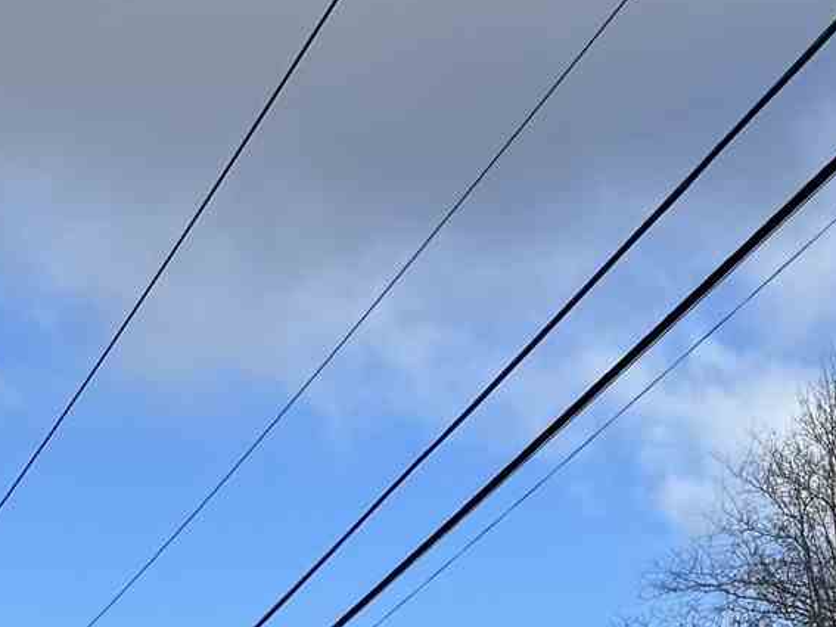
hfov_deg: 15.1
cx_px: 547
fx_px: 3139
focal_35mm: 130
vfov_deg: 10.6
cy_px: 1195
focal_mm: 6.76
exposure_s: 1/3096
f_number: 1.78
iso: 80
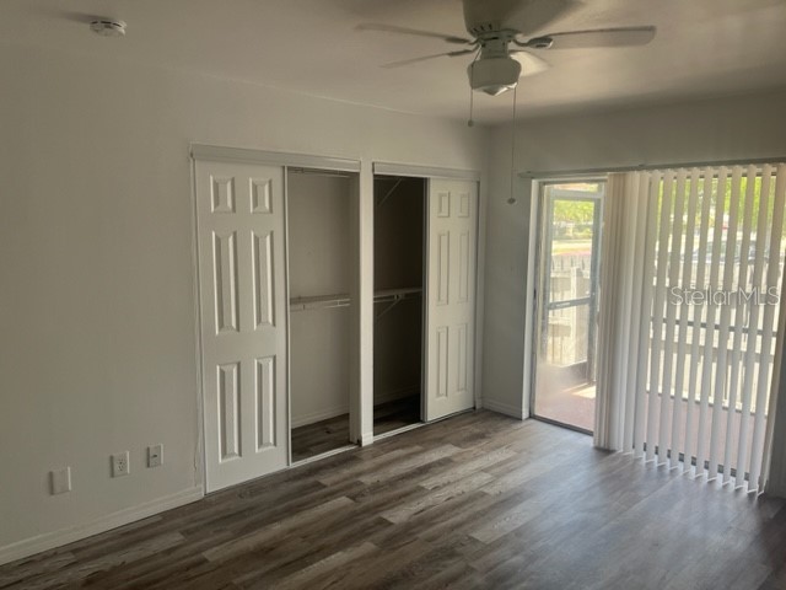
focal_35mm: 26
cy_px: 295
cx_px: 393
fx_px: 590
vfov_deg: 53.1
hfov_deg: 67.3
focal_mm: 5.1
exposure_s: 1/120
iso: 64
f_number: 1.6
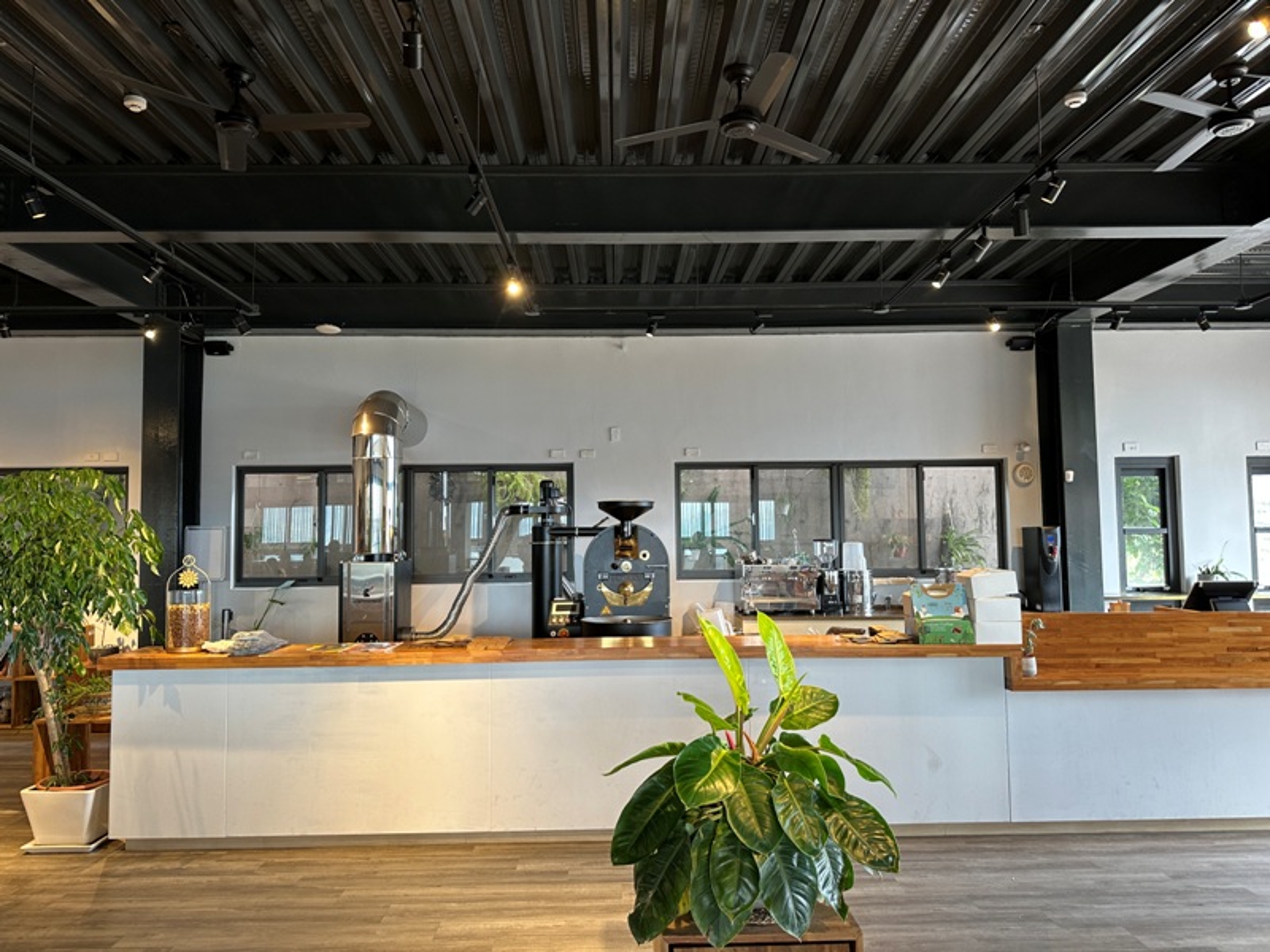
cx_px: 635
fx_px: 881
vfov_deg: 56.8
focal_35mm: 24
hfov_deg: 71.6
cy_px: 476
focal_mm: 6.86
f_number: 1.78
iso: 125
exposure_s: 1/60
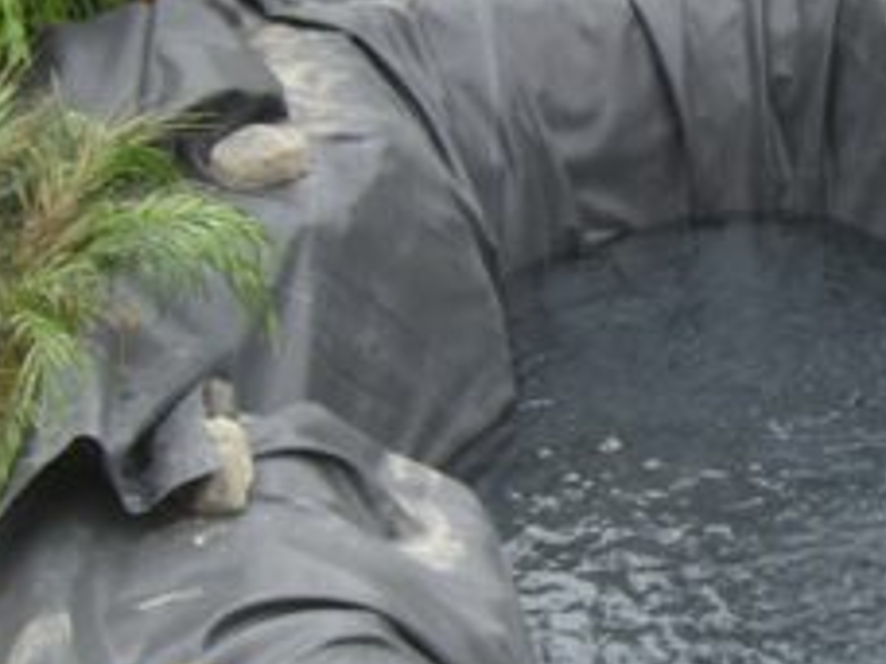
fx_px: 2278
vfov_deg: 16.6
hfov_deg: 20.9
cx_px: 989
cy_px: 241
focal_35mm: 89
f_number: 2.7
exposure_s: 1/100
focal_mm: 6.2
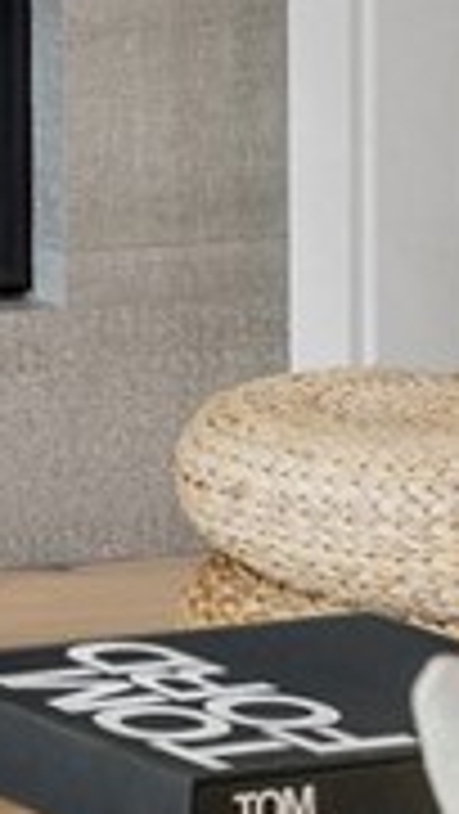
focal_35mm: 207
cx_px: -1206
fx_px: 4473
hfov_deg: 5.3
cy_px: -385
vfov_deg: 10.1
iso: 100
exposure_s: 1.6
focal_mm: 35
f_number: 8
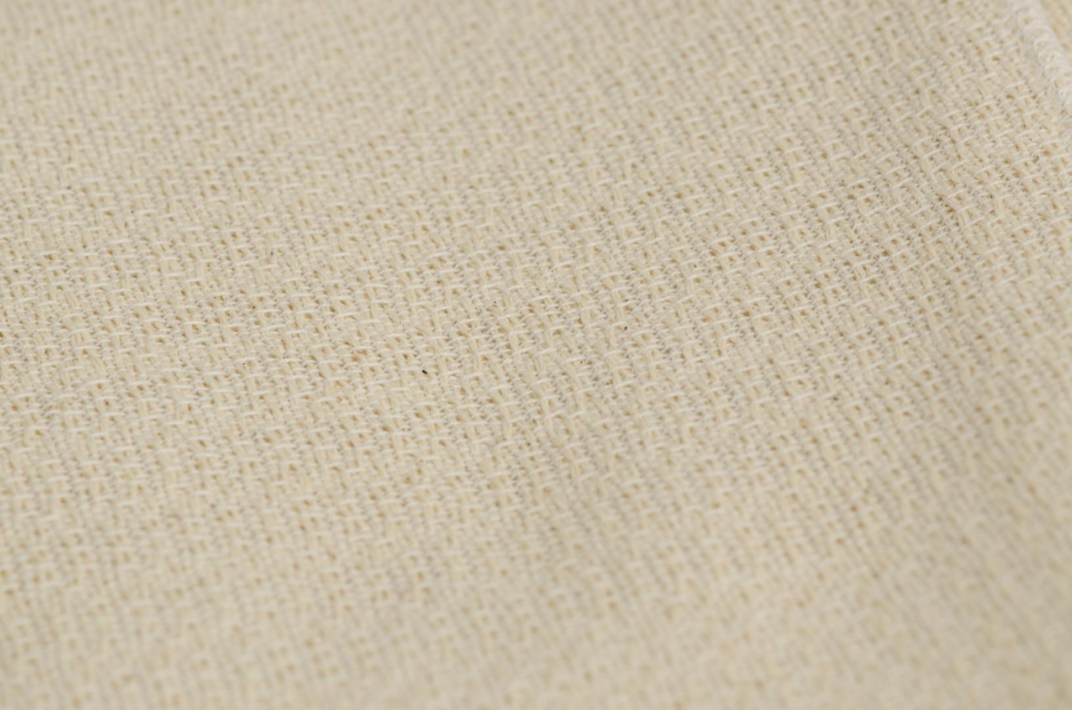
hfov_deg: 16.1
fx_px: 3789
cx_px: 536
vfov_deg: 10.7
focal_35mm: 128
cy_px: 355
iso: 140
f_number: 8
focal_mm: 85
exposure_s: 1/250
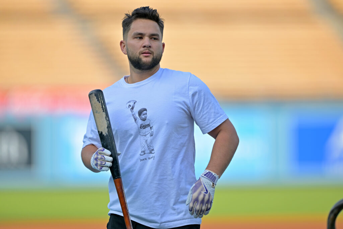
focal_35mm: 400
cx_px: 172
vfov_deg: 3.4
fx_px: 3811
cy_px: 114
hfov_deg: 5.2
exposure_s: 1/4000
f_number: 2.8
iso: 500
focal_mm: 400
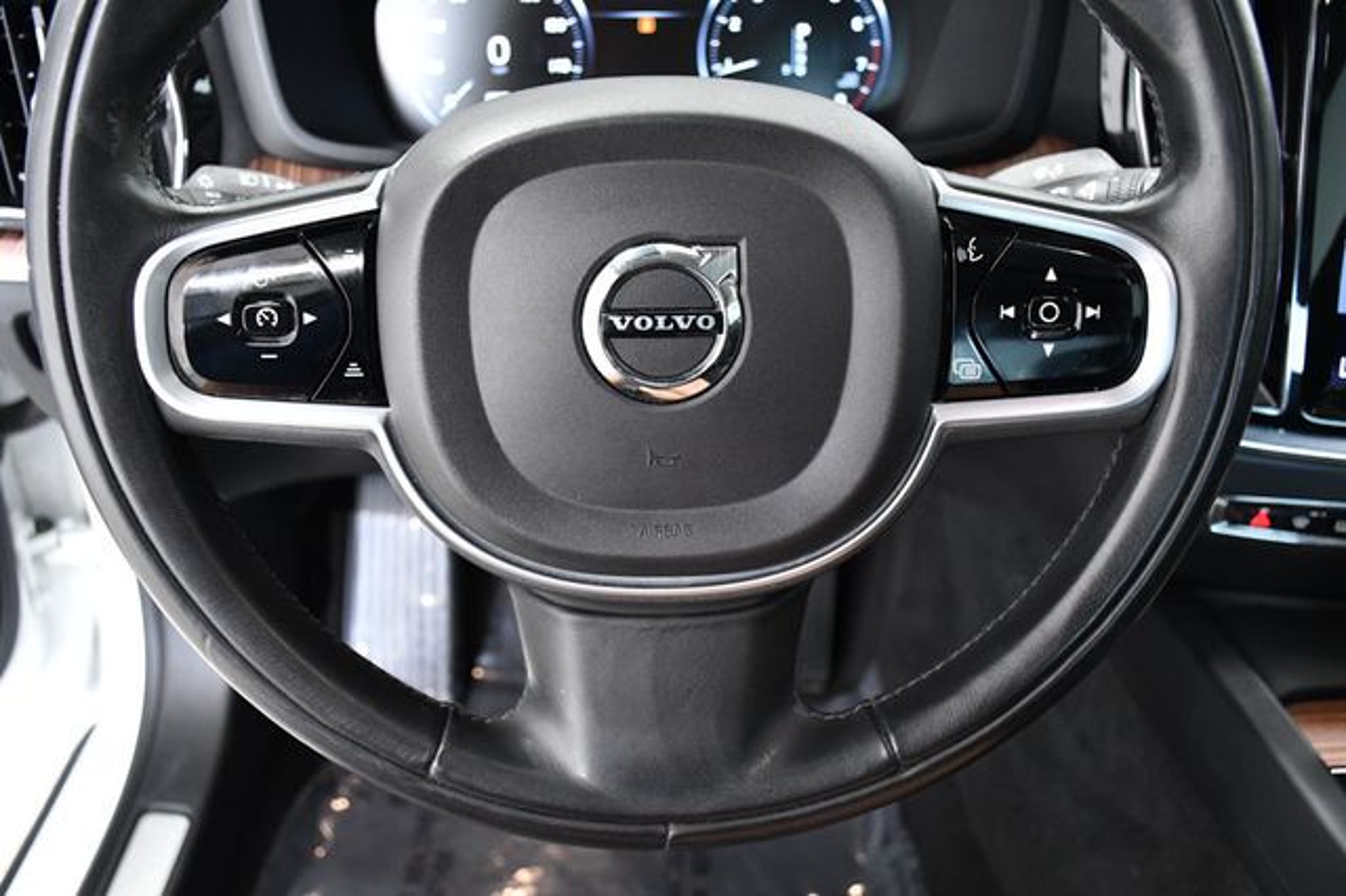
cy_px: 448
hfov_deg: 55.8
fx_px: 1271
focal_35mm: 34
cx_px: 673
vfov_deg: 38.8
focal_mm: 23
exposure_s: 1/100
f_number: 5
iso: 2500
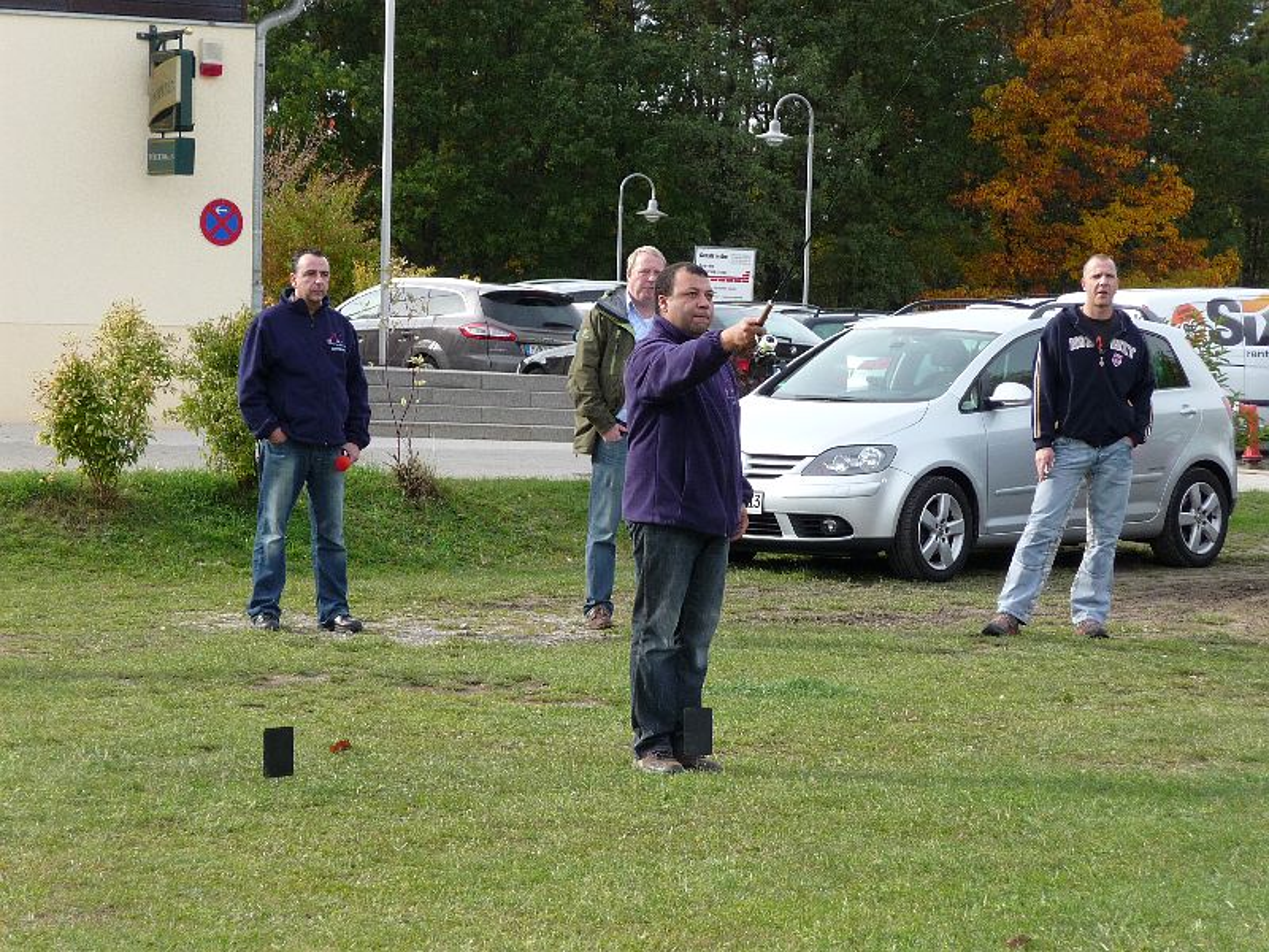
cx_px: 634
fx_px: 4106
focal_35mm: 112
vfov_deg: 13.2
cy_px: 476
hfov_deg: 17.6
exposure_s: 1/160
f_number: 4.7
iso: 100
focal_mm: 19.1
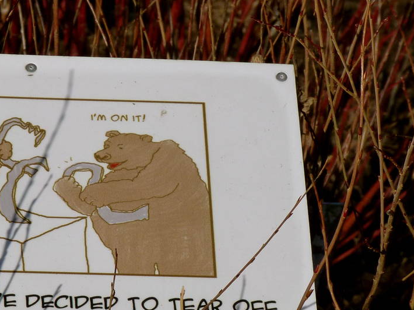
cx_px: 71
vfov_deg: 5.8
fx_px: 3073
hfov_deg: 7.7
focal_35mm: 257
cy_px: 266
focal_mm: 20.4
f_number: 5.6
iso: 125
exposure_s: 1/800
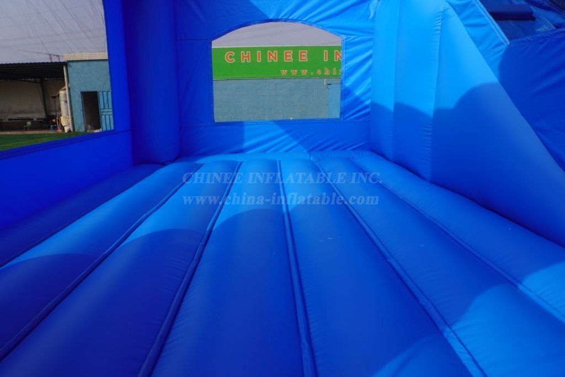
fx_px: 377
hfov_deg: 73.7
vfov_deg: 53.1
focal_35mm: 24
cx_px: 282
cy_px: 188
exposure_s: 1/160
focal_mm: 16
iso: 100
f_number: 10
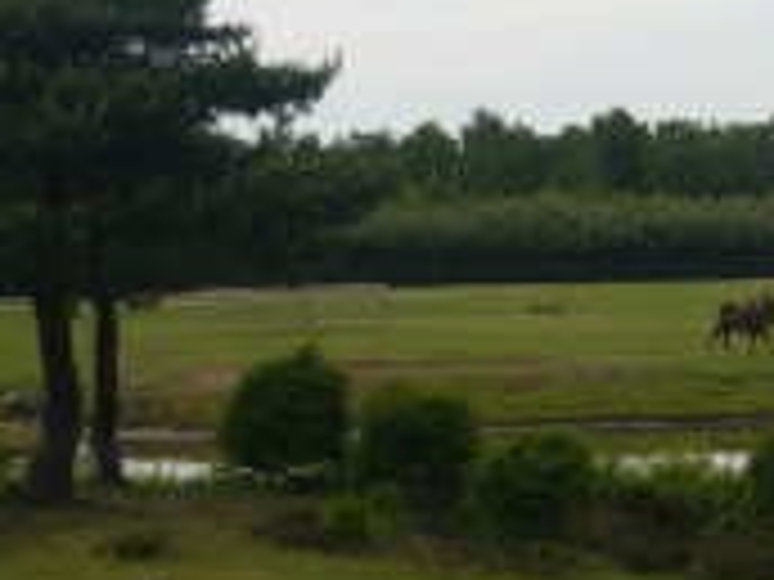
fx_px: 2750
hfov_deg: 15.0
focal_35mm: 123
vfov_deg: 12.0
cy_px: 247
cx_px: 1116
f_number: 8
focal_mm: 5.5
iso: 100
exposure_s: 1/125
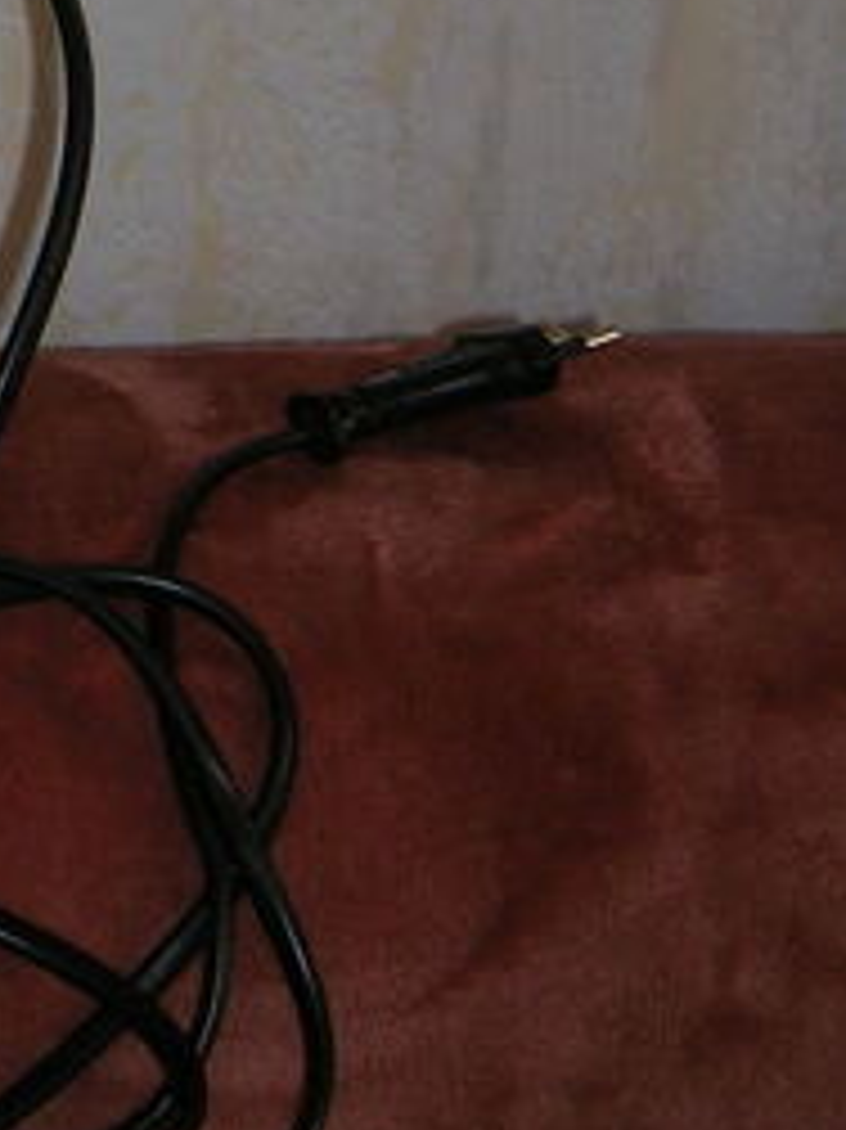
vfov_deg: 21.3
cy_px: -140
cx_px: -180
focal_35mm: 87
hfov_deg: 16.3
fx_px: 2837
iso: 50
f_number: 2.9
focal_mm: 5.7
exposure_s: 1/60.1
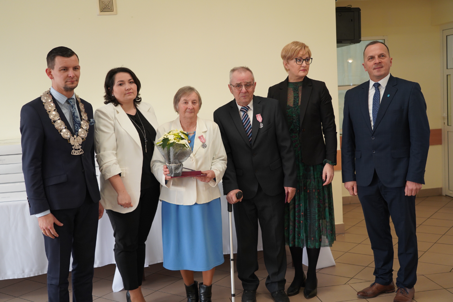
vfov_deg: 31.9
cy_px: 151
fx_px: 529
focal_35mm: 42
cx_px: 226
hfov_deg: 46.4
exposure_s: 1/160
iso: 1250
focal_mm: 42
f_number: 4
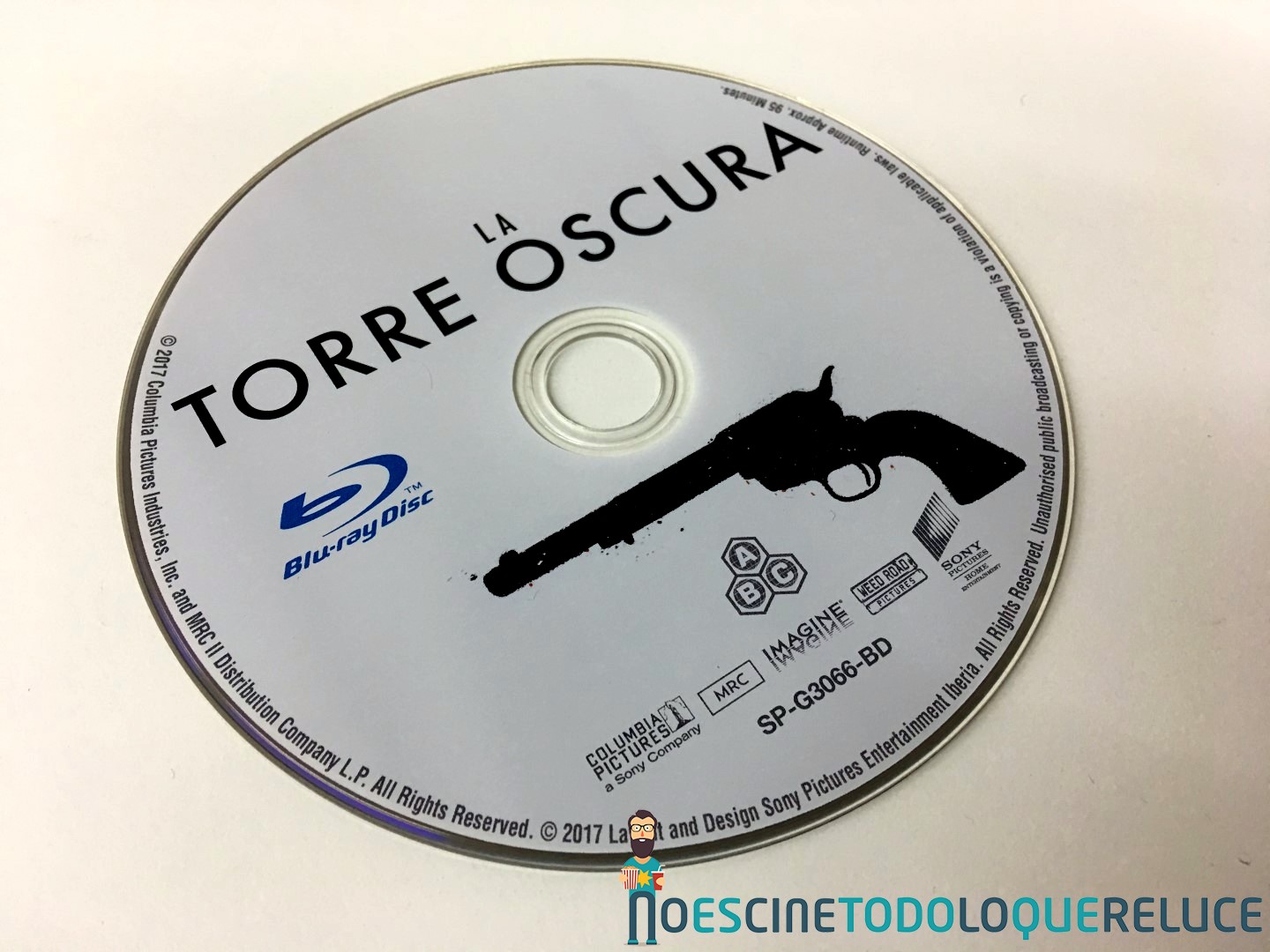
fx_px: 1064
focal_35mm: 29
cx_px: 635
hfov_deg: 61.7
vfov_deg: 48.2
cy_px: 476
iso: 50
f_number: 2.2
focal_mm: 4.15
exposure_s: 1/17
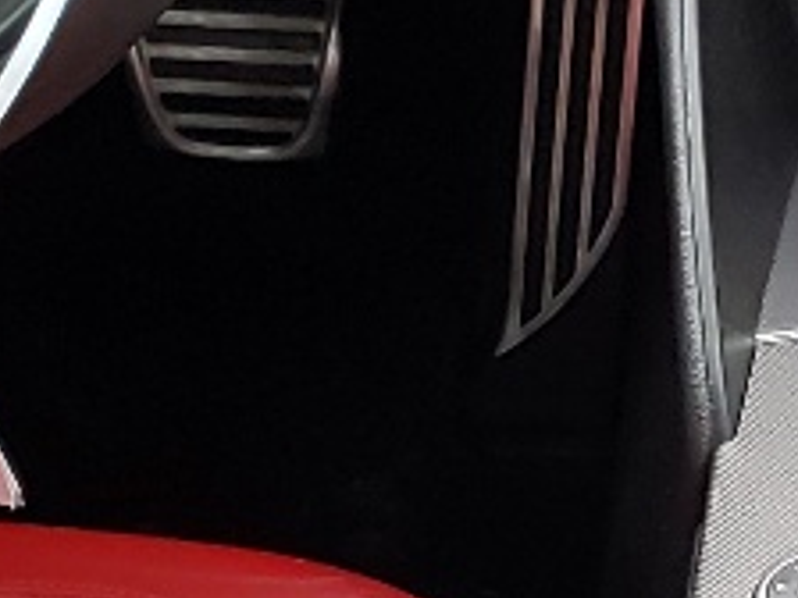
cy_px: 641
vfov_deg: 7.9
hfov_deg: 10.4
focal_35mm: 186
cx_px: 980
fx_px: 4288
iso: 65
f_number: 1.5
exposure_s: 1/120
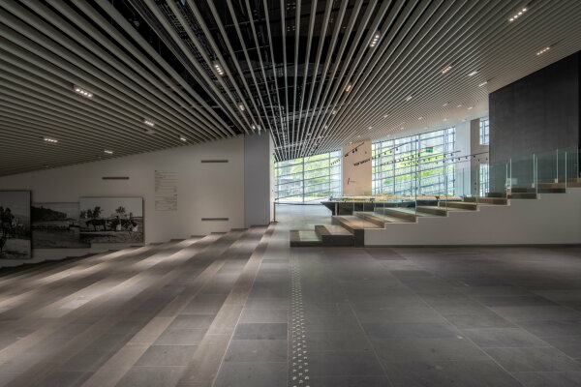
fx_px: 307
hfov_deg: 86.9
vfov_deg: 64.6
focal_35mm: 19
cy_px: 194
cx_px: 290
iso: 100
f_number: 10
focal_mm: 19
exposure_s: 1/15
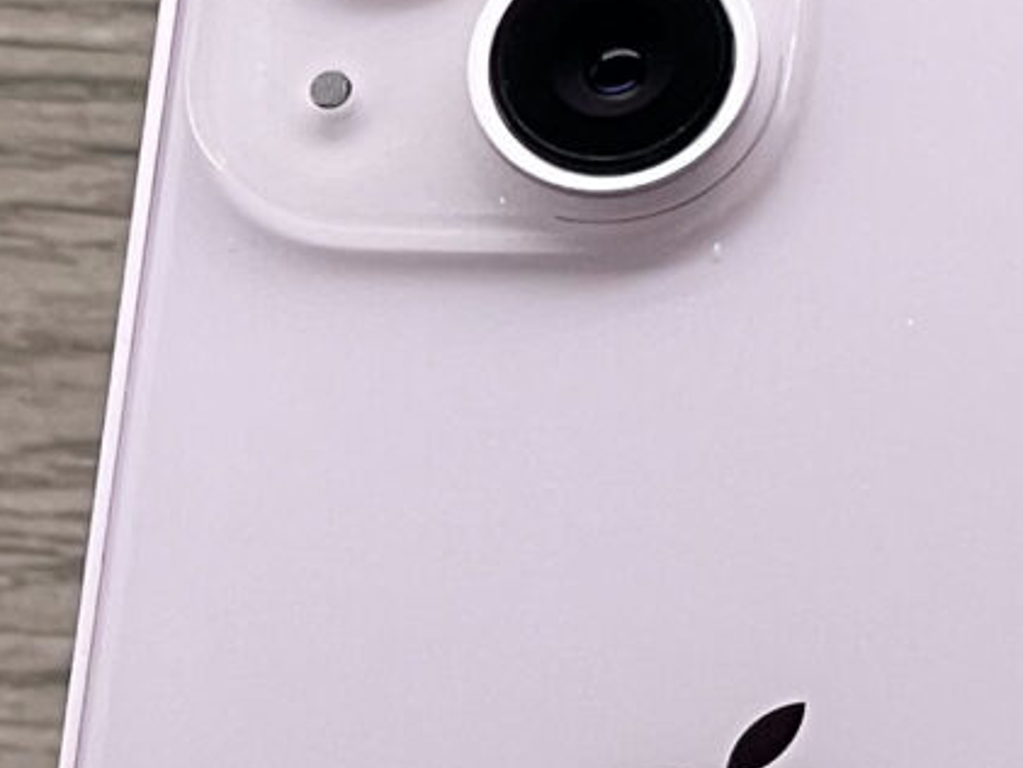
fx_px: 13835
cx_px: 773
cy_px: 936
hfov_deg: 4.2
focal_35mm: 468
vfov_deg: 3.2
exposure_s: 1/100
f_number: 2.8
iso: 64
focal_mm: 9
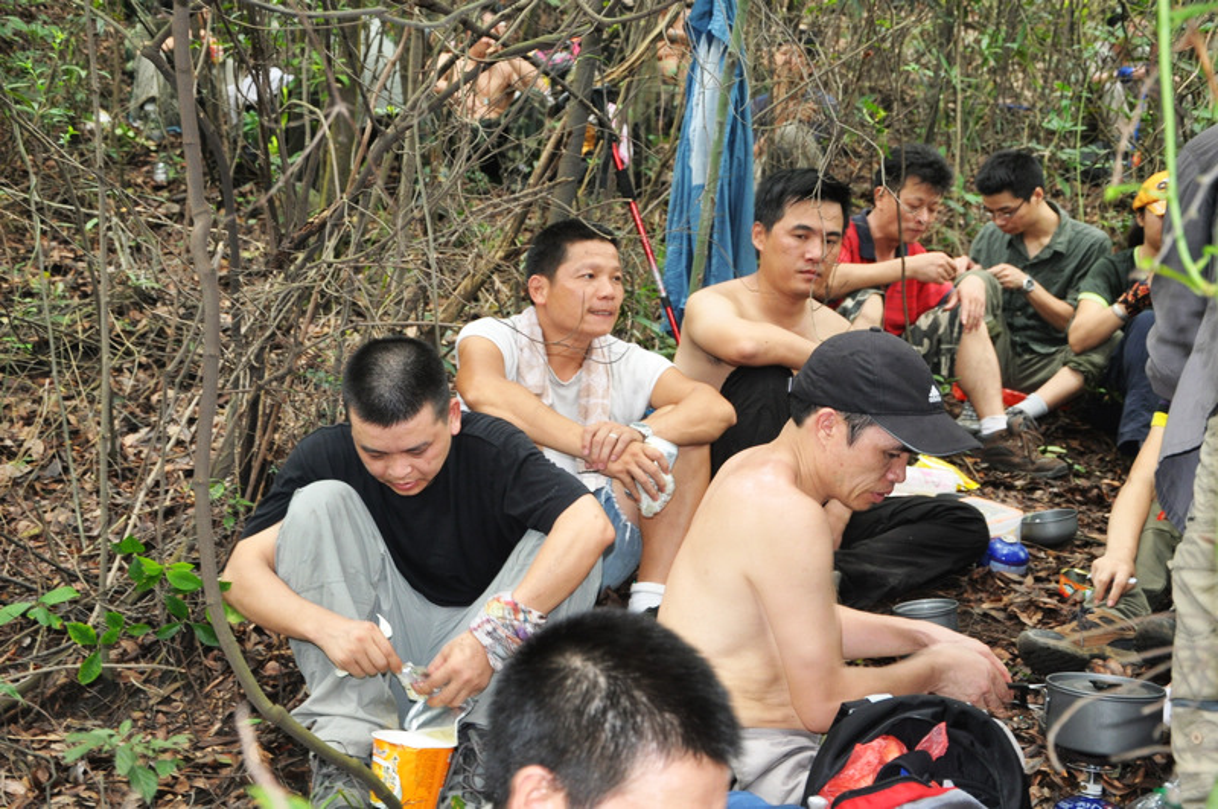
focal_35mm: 57
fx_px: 1926
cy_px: 404
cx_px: 609
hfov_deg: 35.1
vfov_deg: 23.7
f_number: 4.5
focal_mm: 38
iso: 800
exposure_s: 1/30
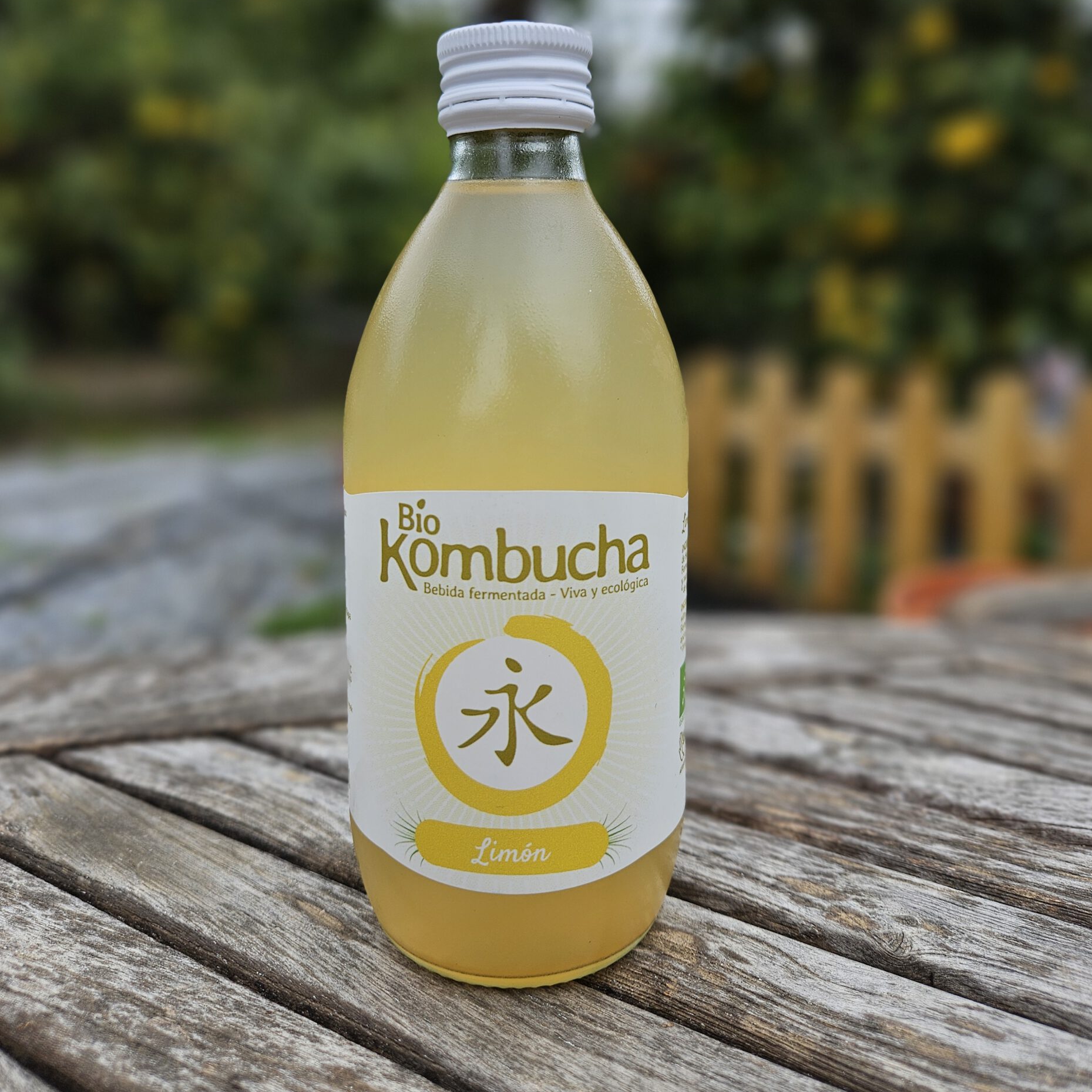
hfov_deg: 57.3
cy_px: 378
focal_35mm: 28
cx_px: 545
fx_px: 999
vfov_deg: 56.3
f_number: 1.8
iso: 25
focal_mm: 5.4
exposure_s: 1/396
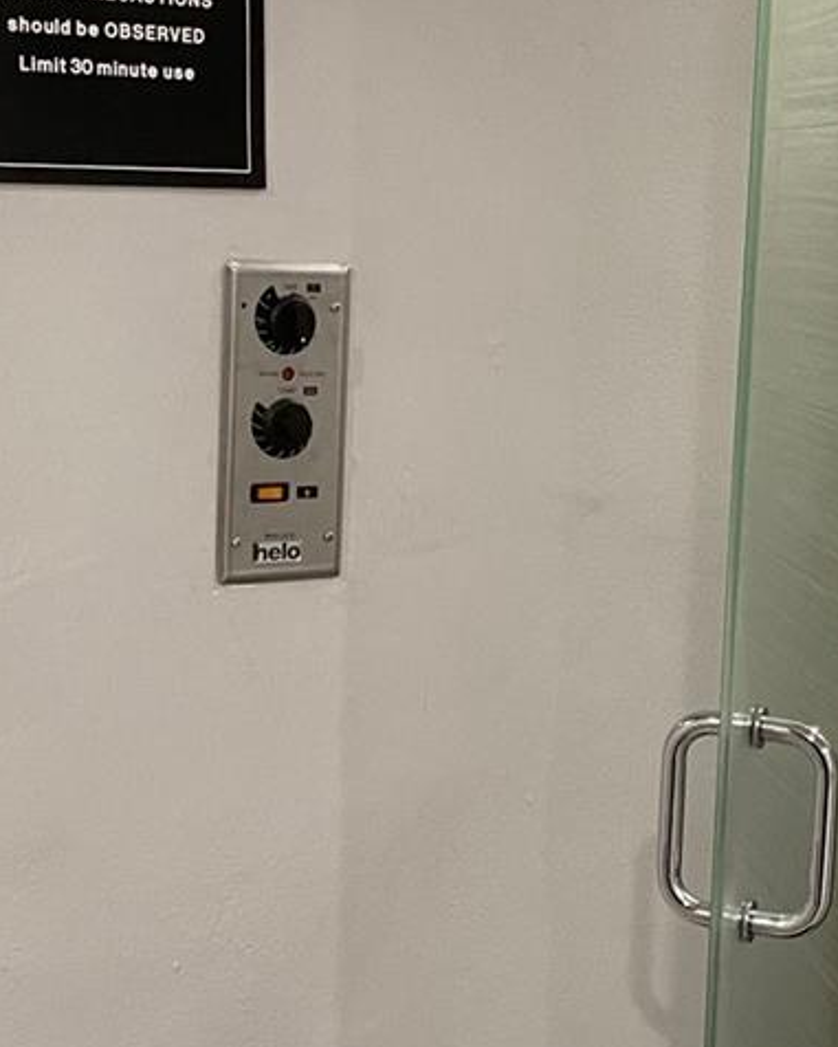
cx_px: 510
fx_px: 1983
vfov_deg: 29.6
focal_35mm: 64
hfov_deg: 23.8
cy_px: 570
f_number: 1.6
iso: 320
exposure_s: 1/60
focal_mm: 5.1
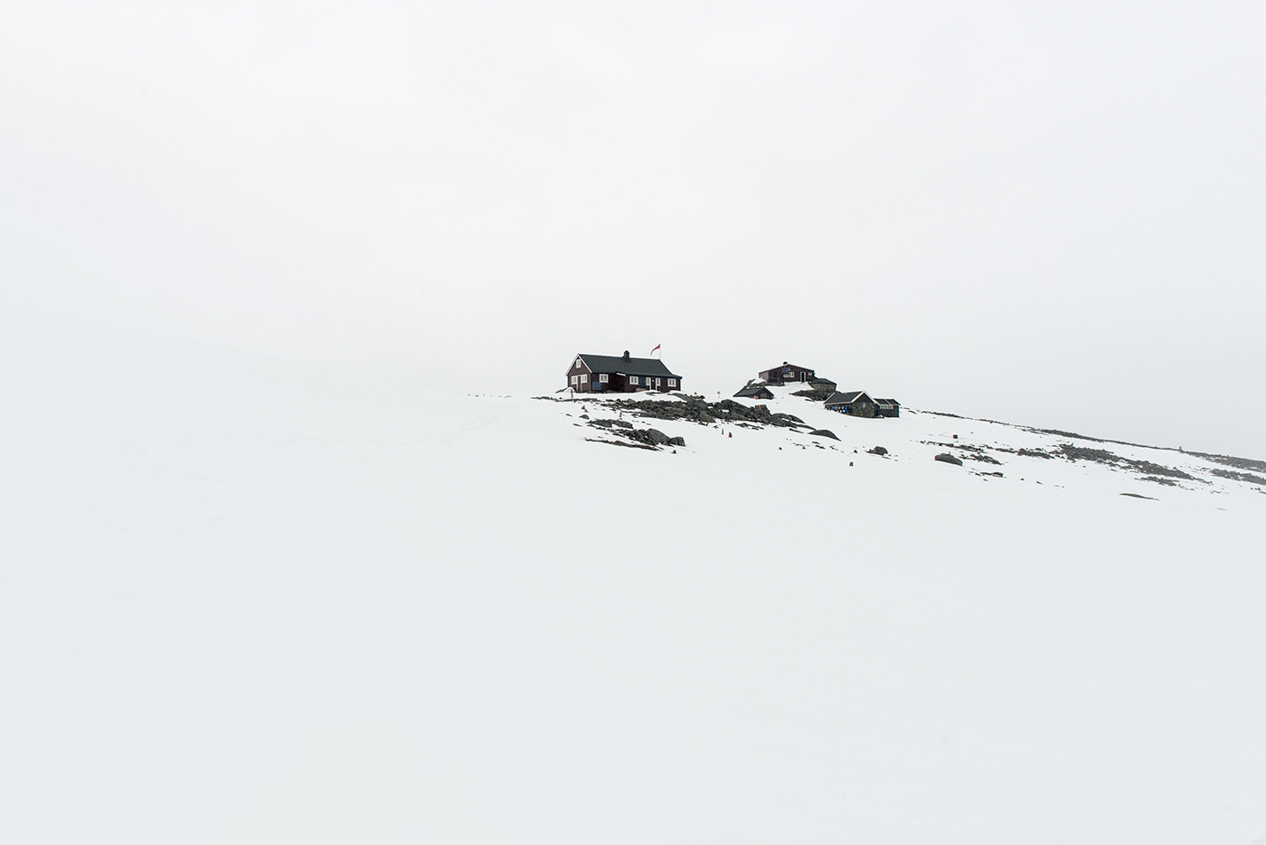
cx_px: 633
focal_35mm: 31
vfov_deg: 42.3
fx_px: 1090
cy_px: 422
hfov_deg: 60.3
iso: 320
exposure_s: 1/2000
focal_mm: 31
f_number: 10
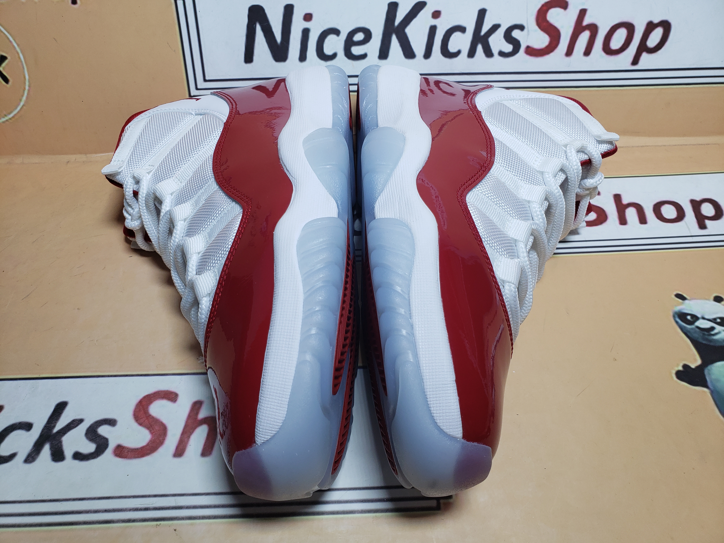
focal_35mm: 26
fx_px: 544
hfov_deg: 67.3
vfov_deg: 53.1
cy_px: 272
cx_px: 362
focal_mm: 4.3
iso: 50
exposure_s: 1/299
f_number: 2.4
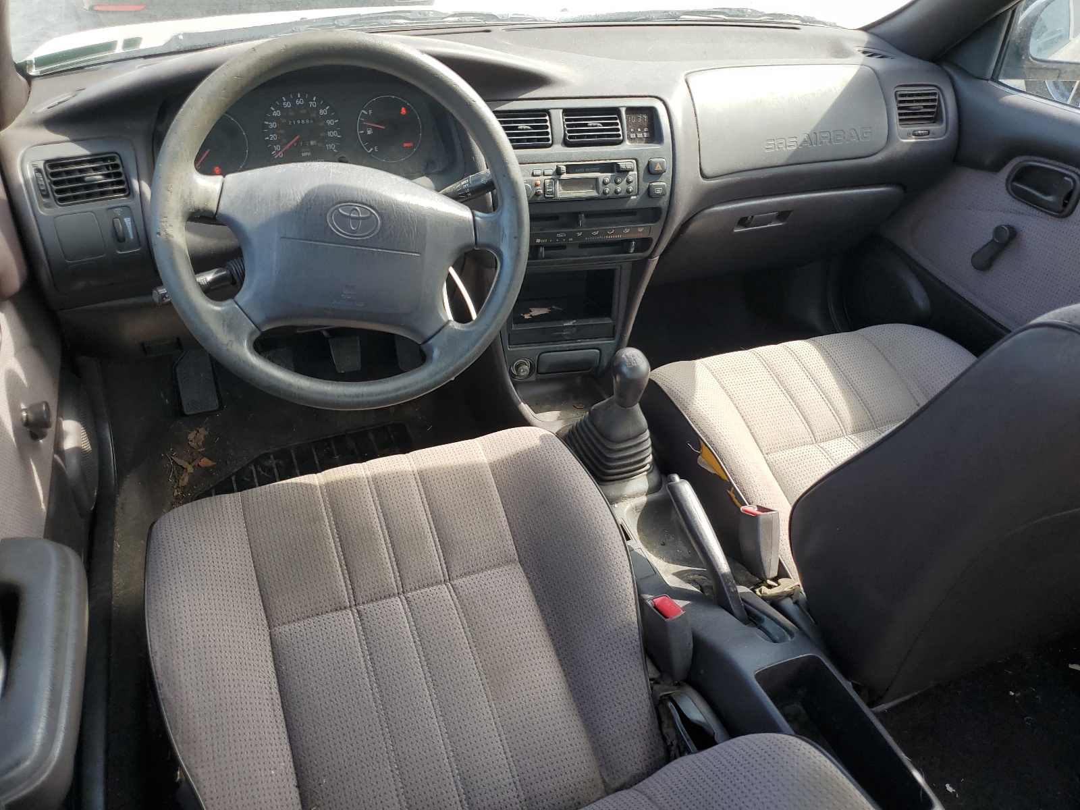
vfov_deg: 53.1
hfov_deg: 67.3
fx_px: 811
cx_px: 540
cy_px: 405
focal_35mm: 26
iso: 50
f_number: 1.5
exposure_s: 1/333
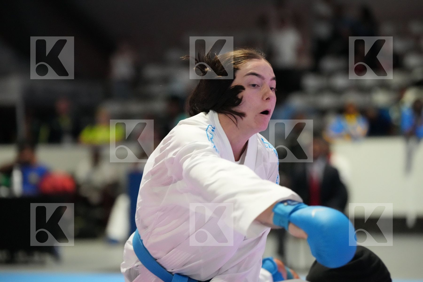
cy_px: 141
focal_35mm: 124
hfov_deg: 16.5
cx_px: 212
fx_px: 1457
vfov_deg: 11.1
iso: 12800
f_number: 2.8
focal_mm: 124
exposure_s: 1/800
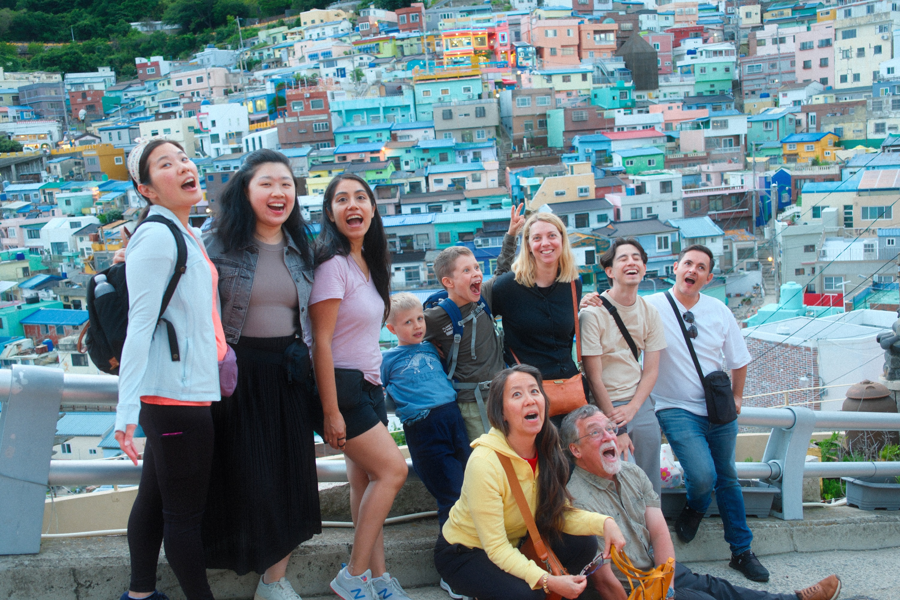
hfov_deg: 51.9
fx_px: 925
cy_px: 300
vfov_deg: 35.9
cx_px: 450
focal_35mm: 37
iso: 400
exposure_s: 1/40
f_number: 2.8
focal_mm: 24.5
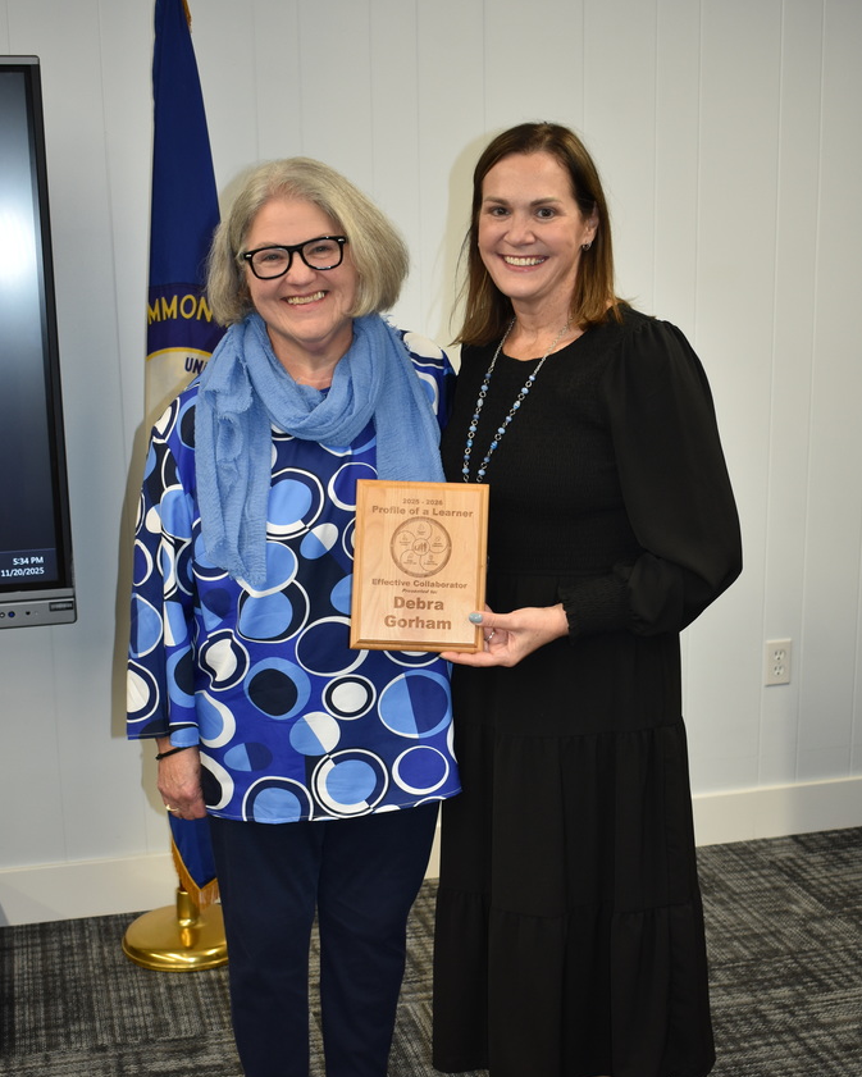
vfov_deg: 38.7
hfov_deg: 31.5
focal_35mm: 48
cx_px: 427
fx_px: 1530
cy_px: 599
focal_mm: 28
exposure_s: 1/60
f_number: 4.2
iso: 400
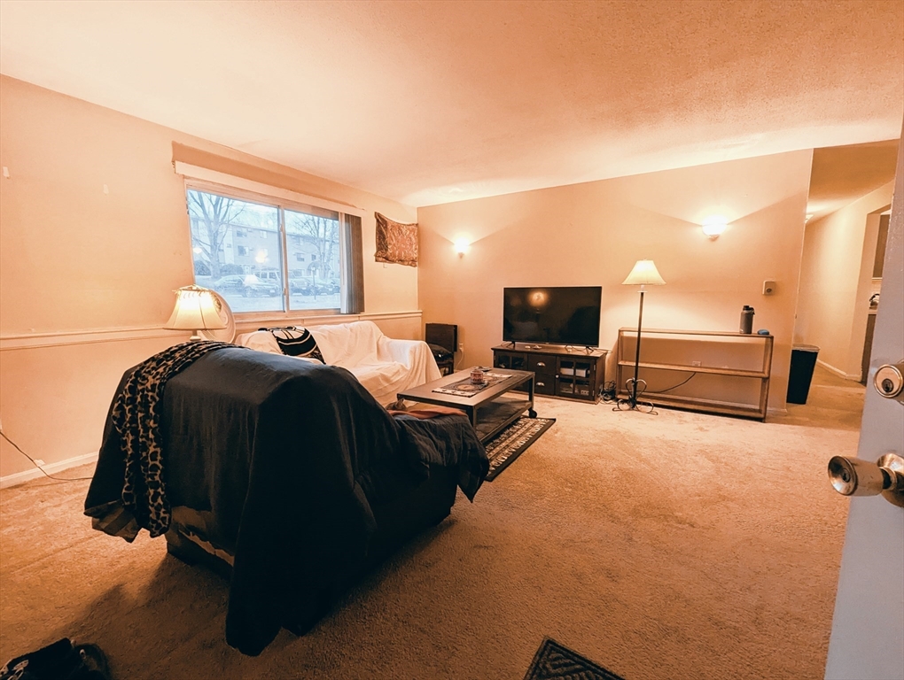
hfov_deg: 106.1
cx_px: 452
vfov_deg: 90.1
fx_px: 340
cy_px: 340
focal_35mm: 13
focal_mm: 1.95
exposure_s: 1/24
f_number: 2.2
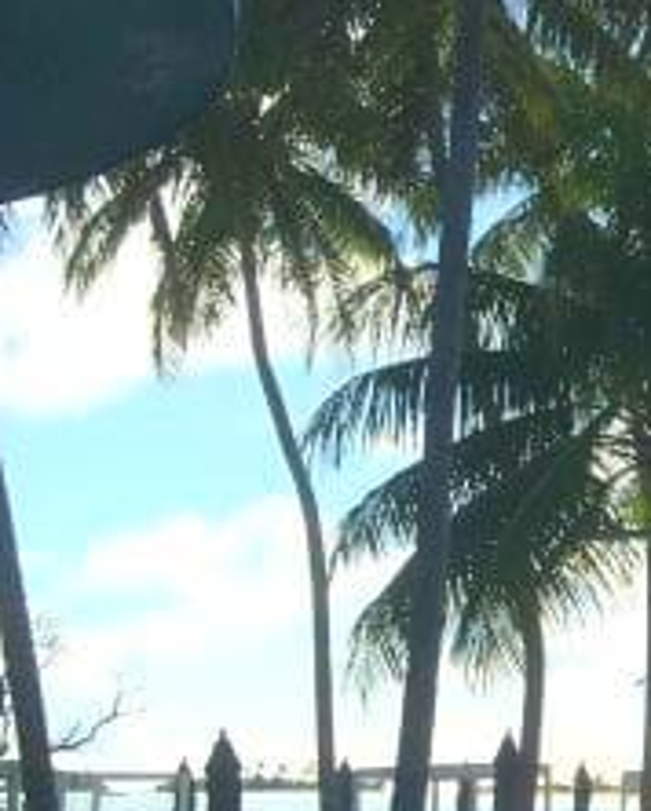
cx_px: 1375
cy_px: 479
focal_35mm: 102
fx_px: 2453
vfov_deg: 18.8
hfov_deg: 12.8
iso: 25
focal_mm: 4.15
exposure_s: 1/2137
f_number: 2.2
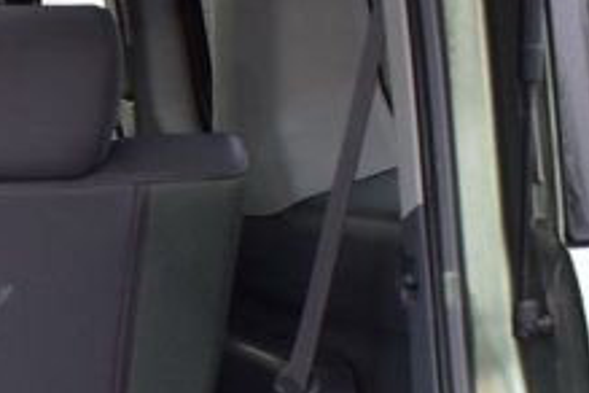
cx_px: -272
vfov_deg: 9.5
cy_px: 608
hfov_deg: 13.8
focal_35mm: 140
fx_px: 2290
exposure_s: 1/15
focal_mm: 20
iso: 500
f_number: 6.3
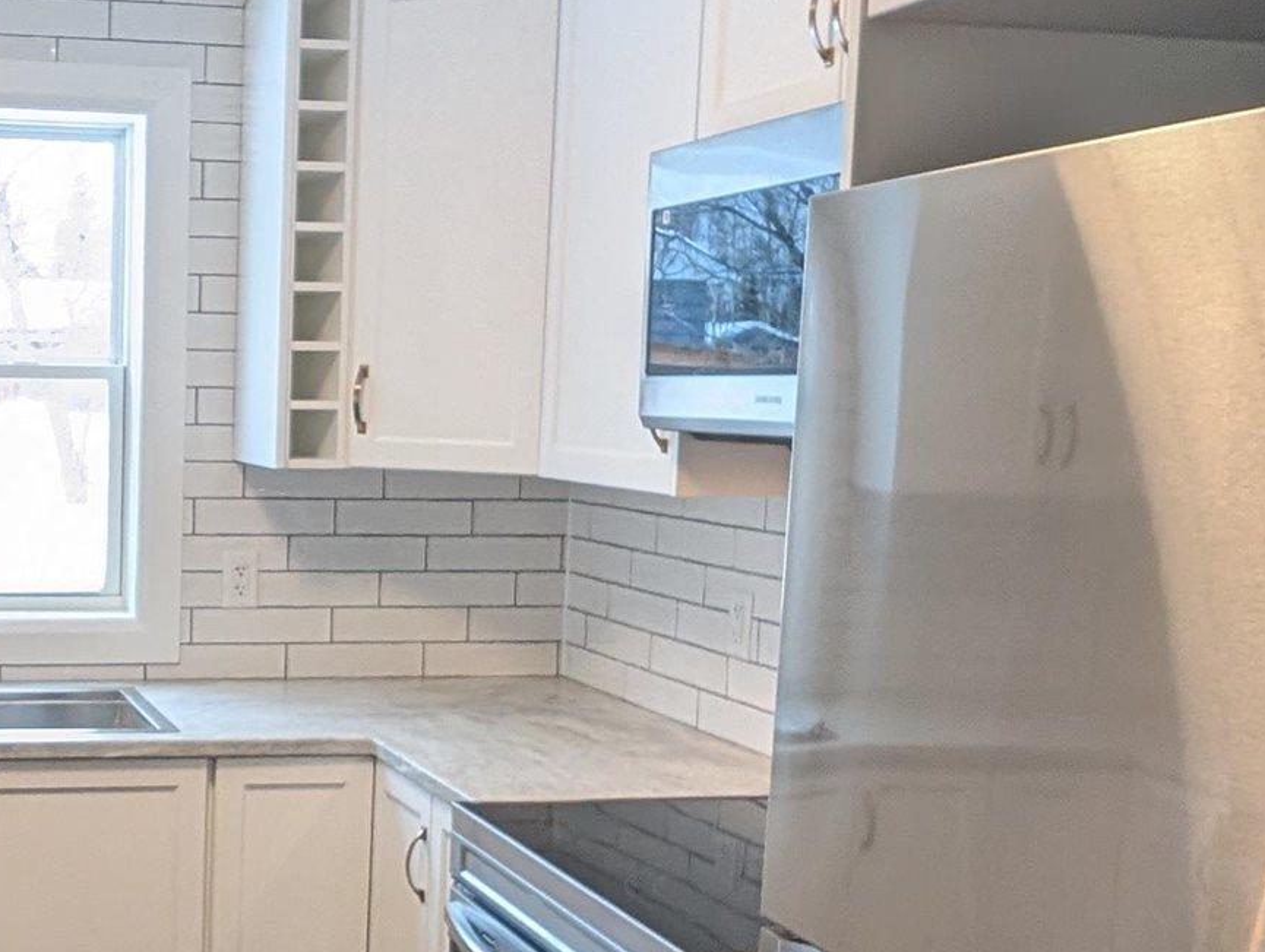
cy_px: 578
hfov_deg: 38.3
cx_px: 116
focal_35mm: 46
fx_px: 1683
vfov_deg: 31.5
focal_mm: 1.95
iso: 169
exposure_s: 1/40
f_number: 2.2
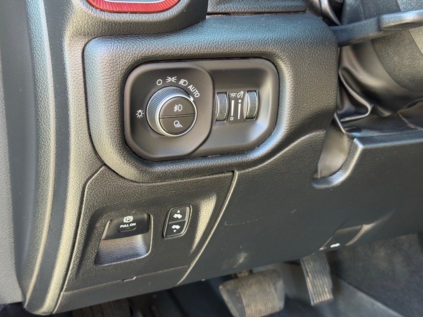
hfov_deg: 39.7
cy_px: 158
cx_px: 212
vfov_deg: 30.3
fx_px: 587
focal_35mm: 48
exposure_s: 1/60
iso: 200
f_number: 1.78
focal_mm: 6.76
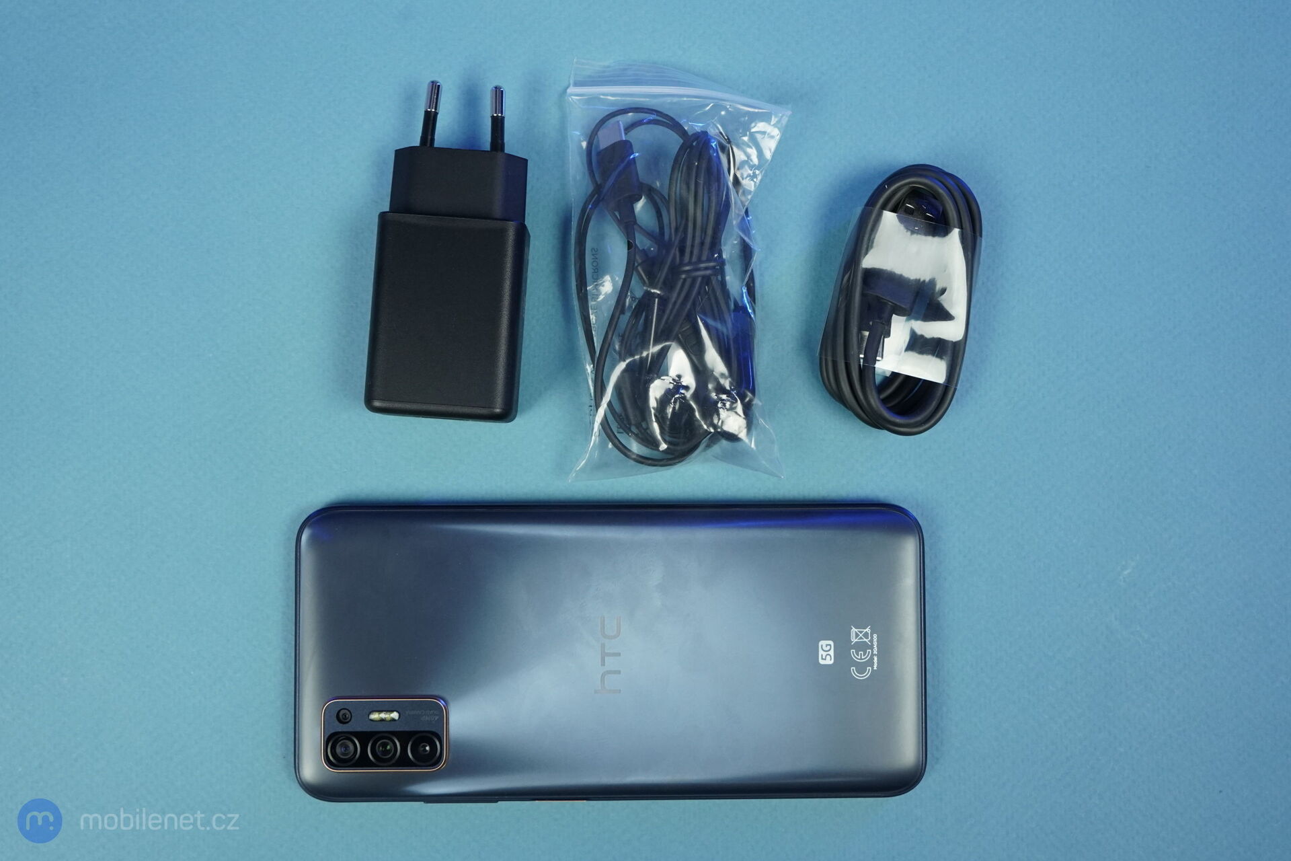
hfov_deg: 63.7
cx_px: 646
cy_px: 430
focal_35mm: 29
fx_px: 1040
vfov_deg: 45.0
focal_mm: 29
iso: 2500
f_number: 7.1
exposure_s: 1/160
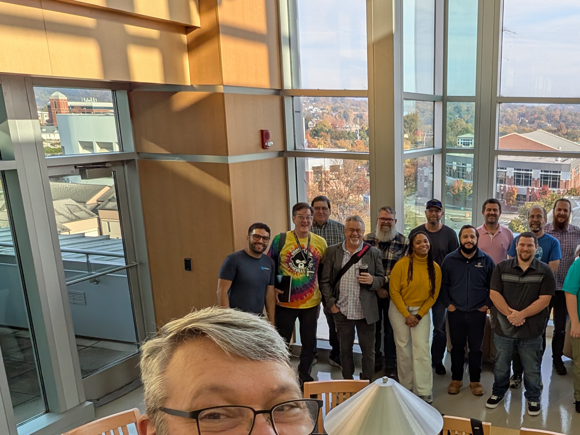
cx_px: 466
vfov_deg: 38.0
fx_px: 620
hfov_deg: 47.3
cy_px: 310
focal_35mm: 37
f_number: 2.2
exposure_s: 1/491
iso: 39
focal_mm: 2.74
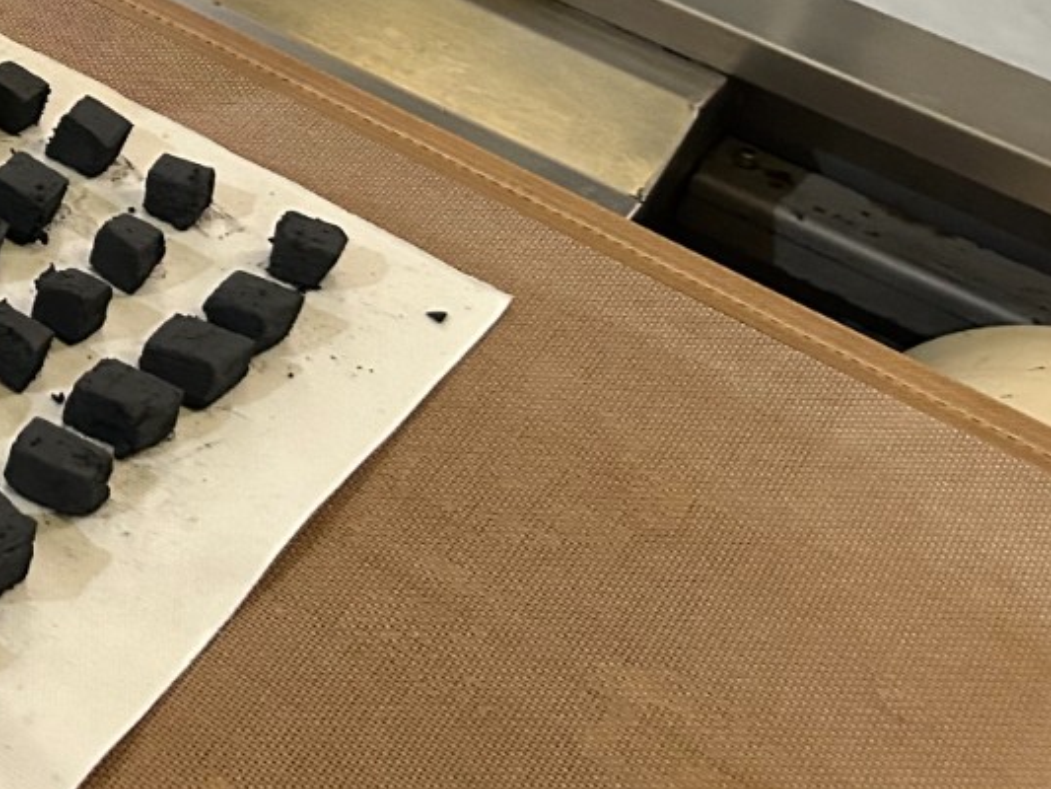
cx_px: -239
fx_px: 2369
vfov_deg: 18.4
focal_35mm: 78
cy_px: 12
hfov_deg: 22.8
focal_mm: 5.7
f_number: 1.5
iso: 500
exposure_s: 1/46
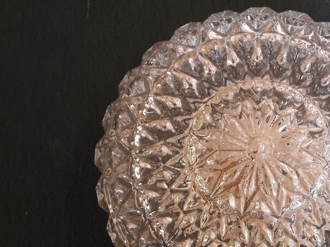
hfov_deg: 38.7
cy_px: 153
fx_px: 458
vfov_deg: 30.2
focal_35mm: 48
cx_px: 246
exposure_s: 1/33
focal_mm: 3.7
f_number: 1.9
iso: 125
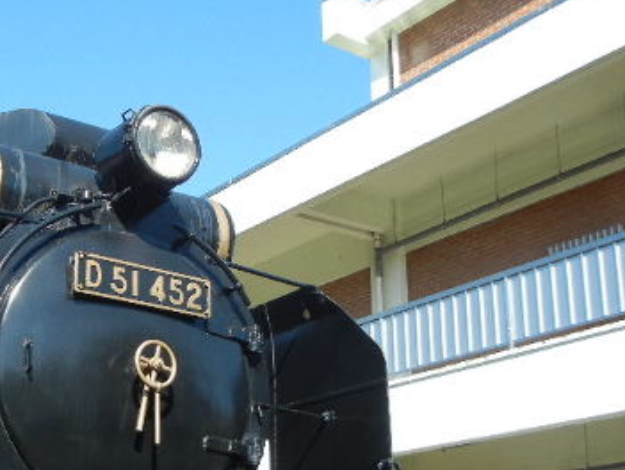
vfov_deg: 23.1
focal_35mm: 63
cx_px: 144
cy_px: 352
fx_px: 1139
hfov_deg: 30.1
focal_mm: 5.4
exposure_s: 1/621
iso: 160
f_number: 3.5
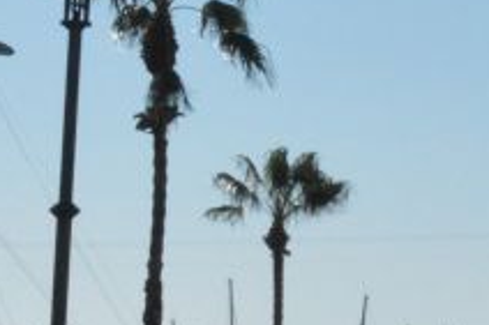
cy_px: 52
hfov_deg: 9.1
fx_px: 2755
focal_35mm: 203
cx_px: 1169
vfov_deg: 6.7
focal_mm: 28
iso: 3200
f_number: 22
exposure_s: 1/2000
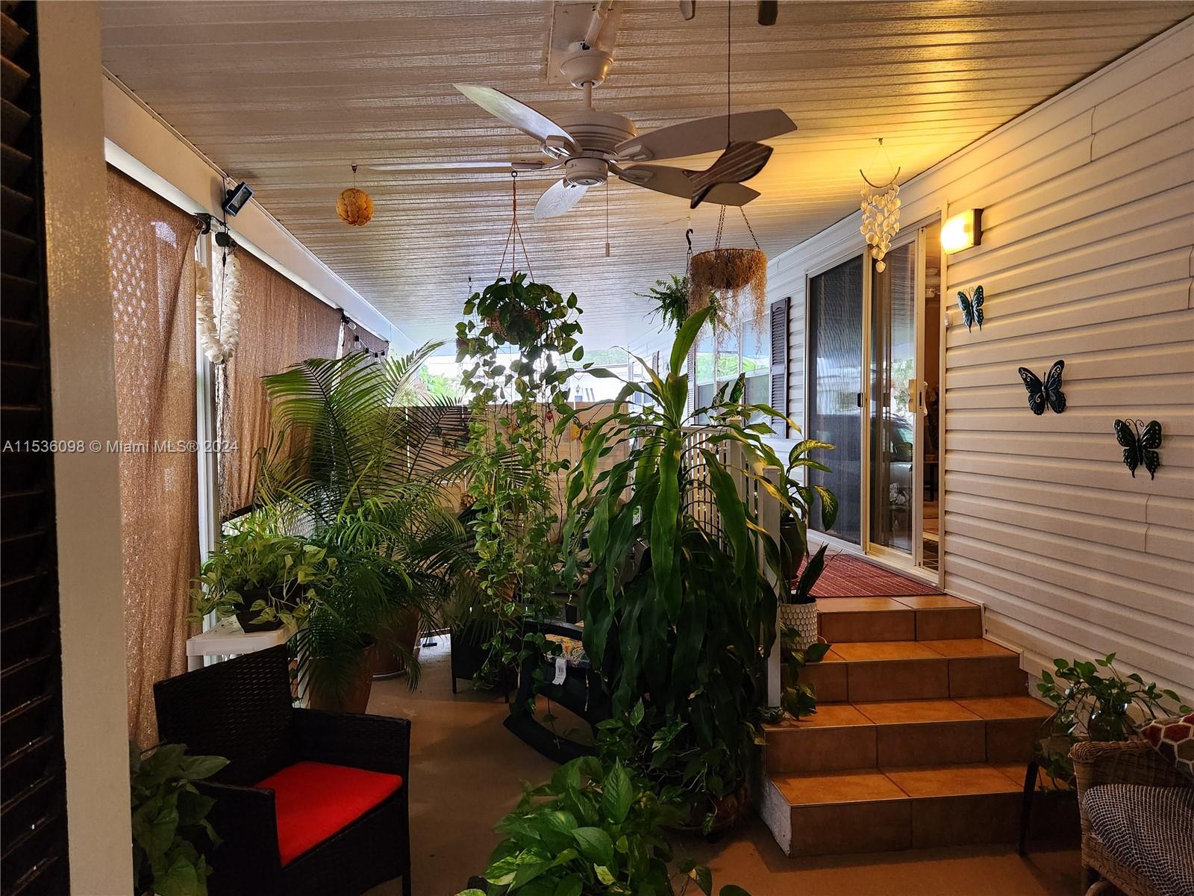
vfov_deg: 58.9
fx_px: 793
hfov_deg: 73.9
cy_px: 448
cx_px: 597
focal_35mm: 23
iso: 800
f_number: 1.8
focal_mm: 5.4
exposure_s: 1/120
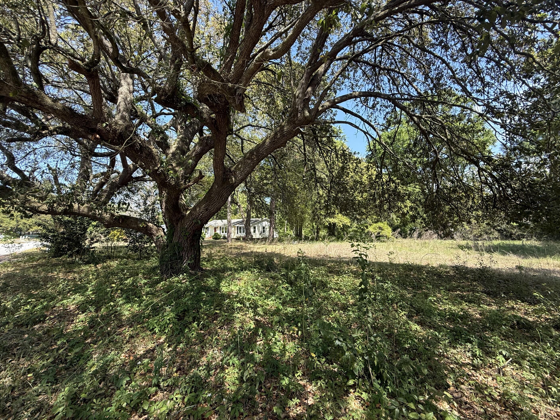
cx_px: 286
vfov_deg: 81.6
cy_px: 196
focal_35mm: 15
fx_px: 243
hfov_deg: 98.2
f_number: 2.2
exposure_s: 1/455
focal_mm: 2.22
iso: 64
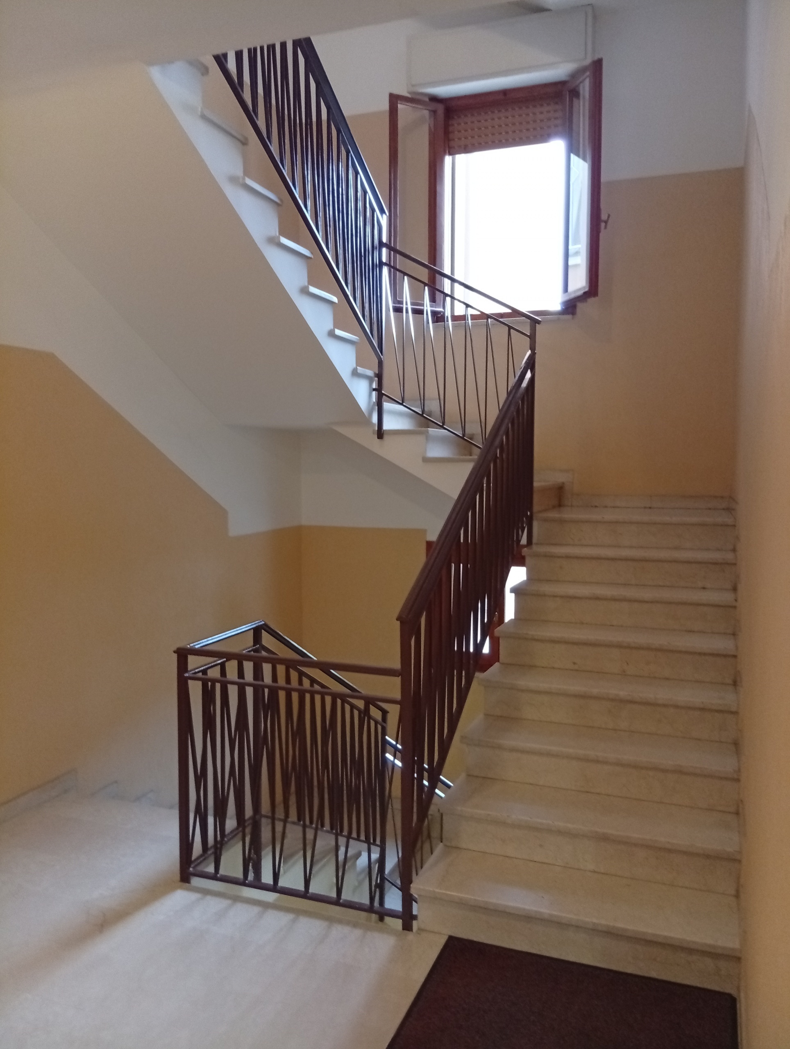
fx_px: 819
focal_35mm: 27
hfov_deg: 51.5
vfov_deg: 65.2
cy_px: 524
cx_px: 395
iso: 525
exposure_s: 1/33.3
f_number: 1.8
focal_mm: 3.84
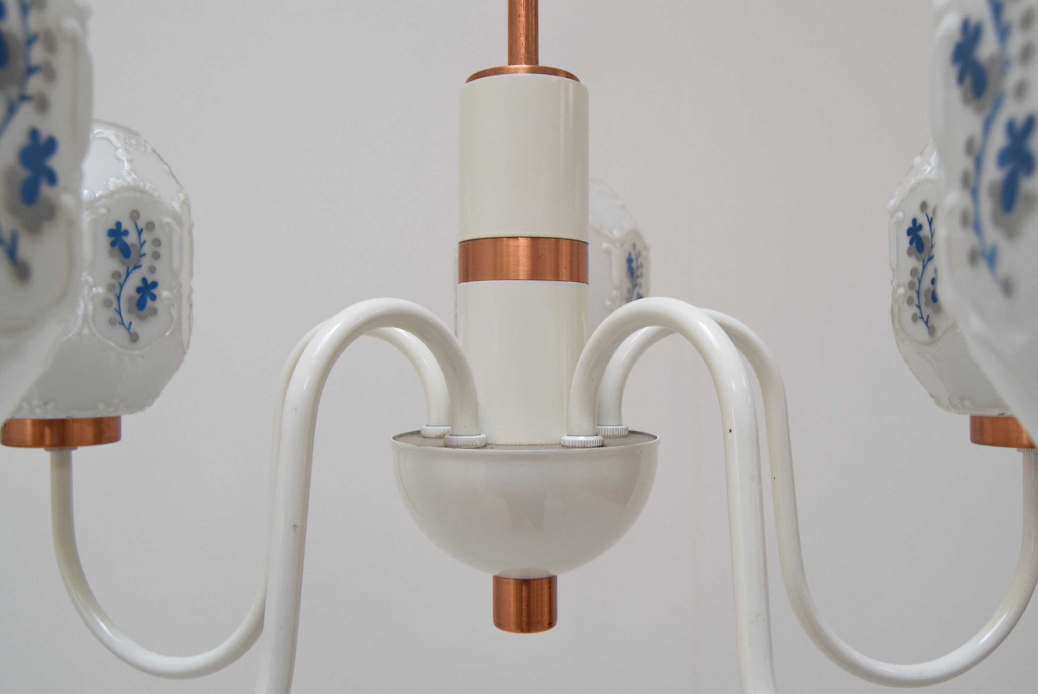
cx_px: 519
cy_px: 347
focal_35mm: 33
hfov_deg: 57.2
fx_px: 952
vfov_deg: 40.0
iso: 1600
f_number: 8
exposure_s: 1/160
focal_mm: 22
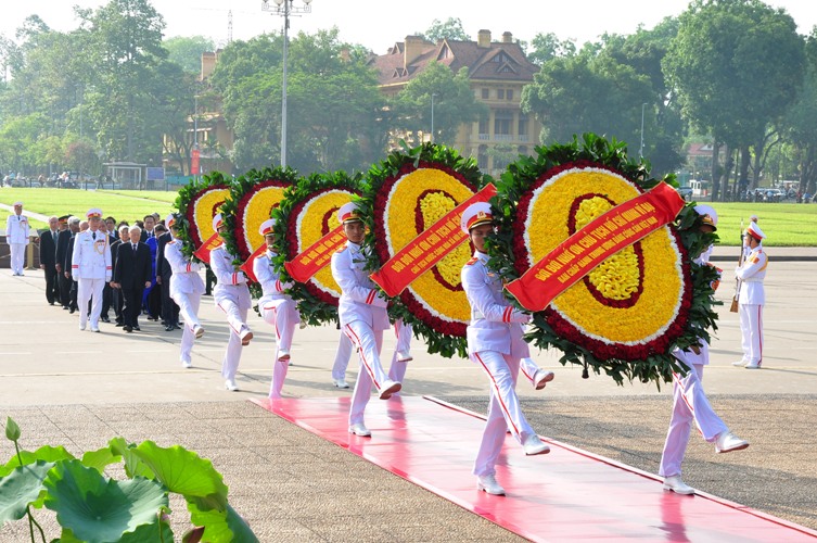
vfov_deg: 21.5
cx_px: 408
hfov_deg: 31.9
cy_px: 272
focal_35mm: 63
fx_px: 1428
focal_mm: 42
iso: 200
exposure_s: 1/125
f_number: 10
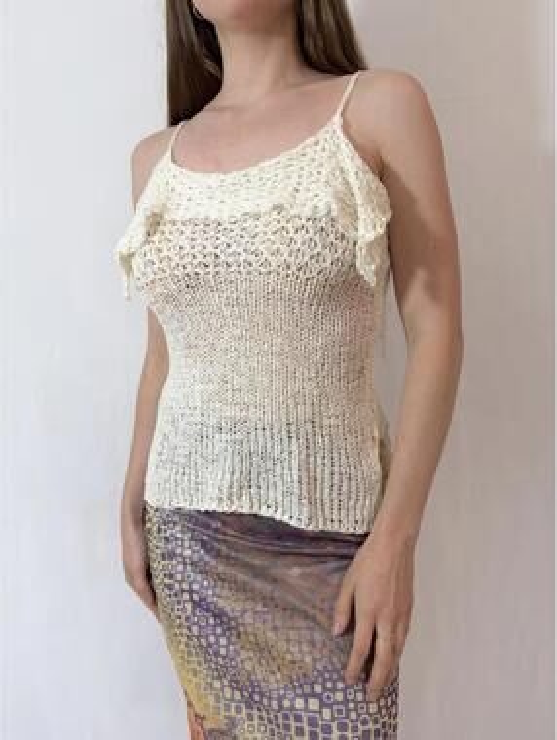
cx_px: 278
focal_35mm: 26
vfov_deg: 67.2
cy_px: 370
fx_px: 557
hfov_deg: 53.2
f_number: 1.6
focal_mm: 5.96
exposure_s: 1/120
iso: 64
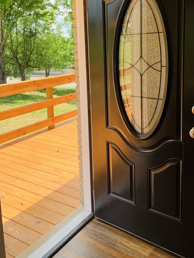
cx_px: 101
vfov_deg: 51.7
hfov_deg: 40.7
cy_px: 88
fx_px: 261
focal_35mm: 35
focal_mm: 4.25
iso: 25
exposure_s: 1/343
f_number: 1.8
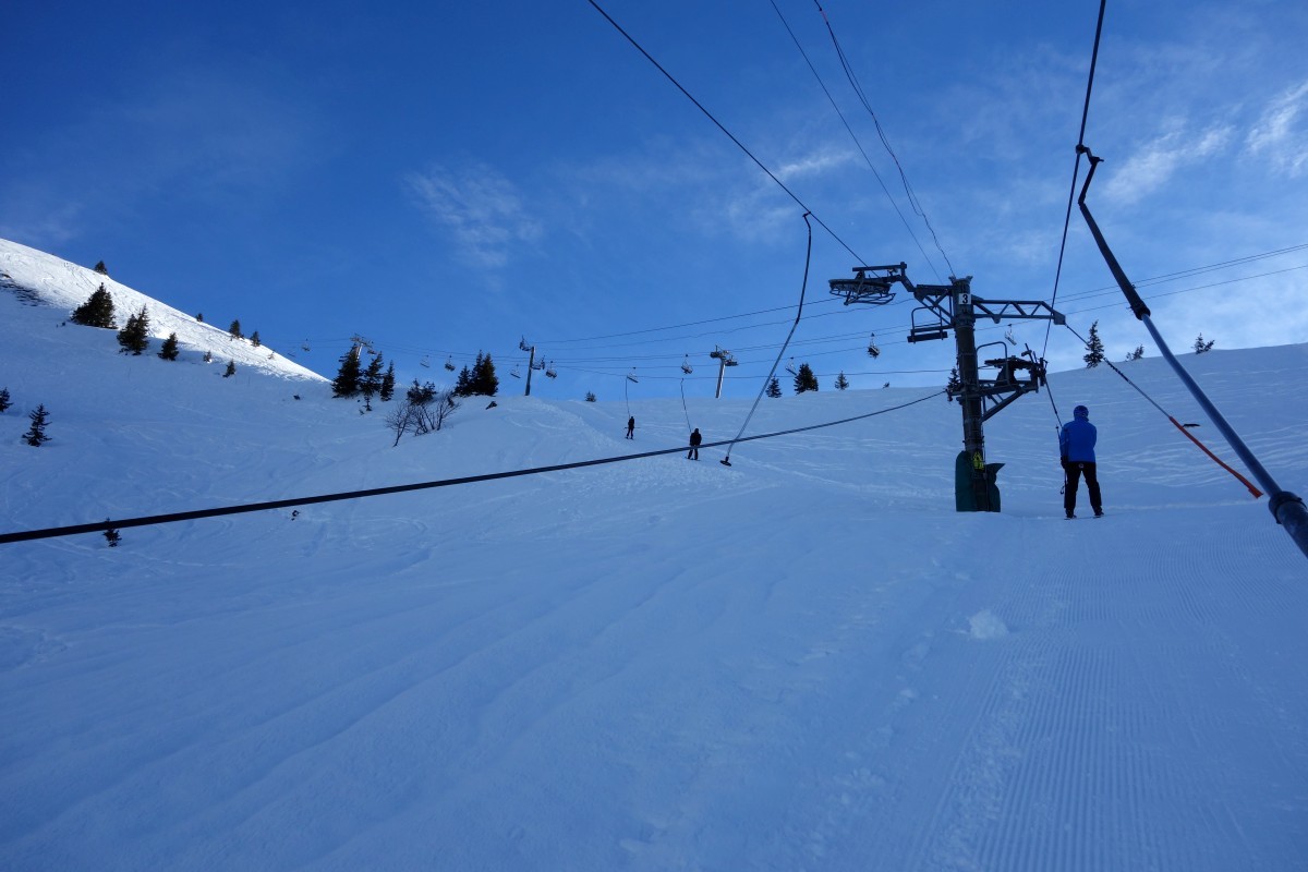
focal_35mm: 28
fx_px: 1017
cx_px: 654
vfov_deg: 46.4
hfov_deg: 65.5
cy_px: 436
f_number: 5.6
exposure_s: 1/640
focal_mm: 10.4
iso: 125
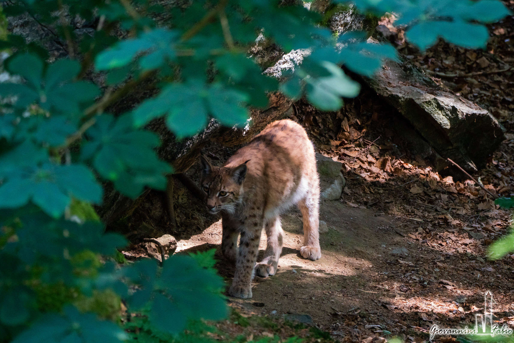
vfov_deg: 2.3
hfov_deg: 3.4
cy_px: 172
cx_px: 257
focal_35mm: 600
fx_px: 8566
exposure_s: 1/500
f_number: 5.6
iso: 5000
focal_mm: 400
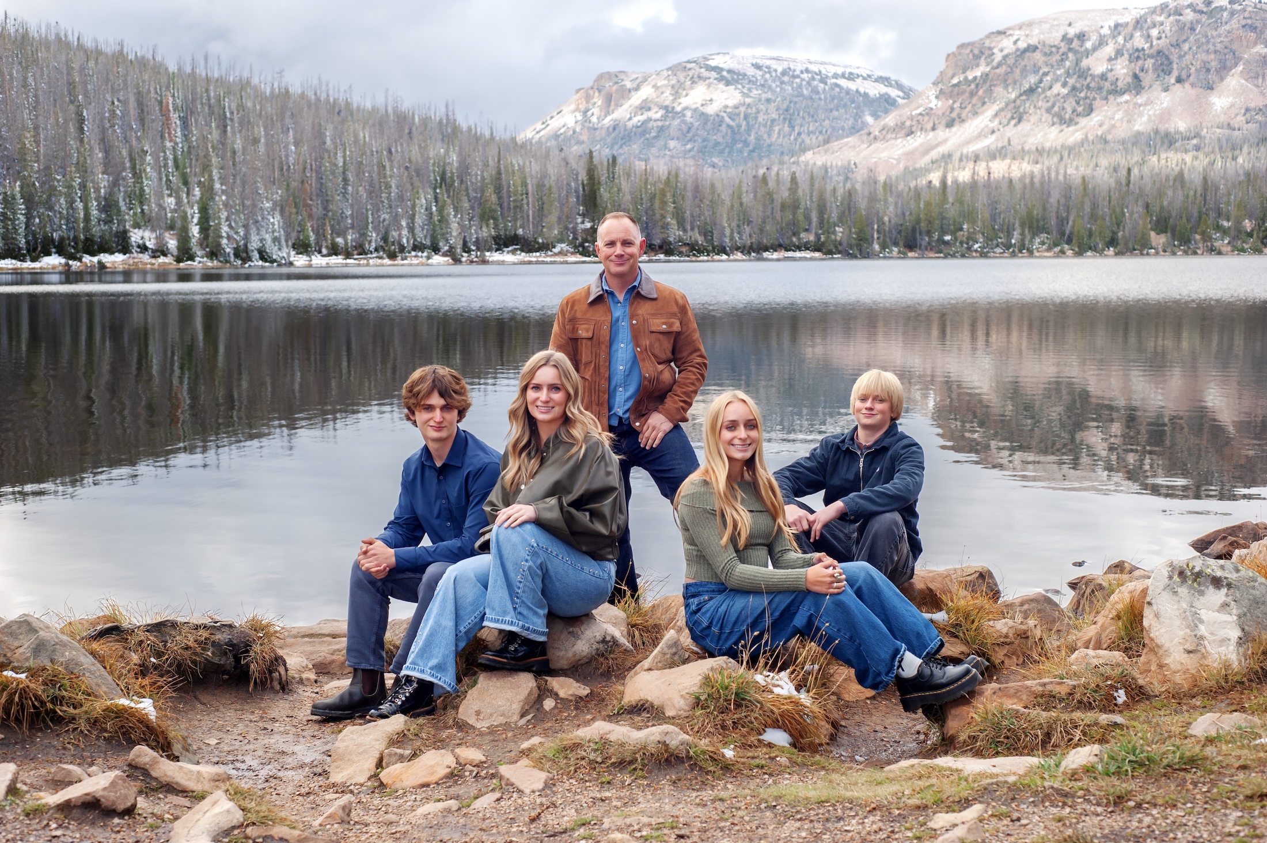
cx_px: 634
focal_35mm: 50
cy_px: 422
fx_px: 1759
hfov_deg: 39.6
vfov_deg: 27.0
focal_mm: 50
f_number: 5
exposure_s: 1/400
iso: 400
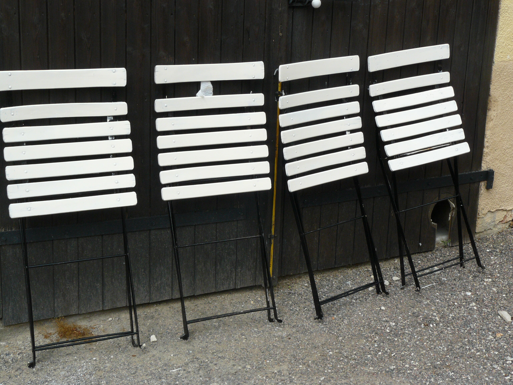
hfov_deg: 32.2
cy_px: 192
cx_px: 256
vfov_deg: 24.4
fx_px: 889
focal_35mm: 60
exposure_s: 1/200
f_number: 5.6
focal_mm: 10.1
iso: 100
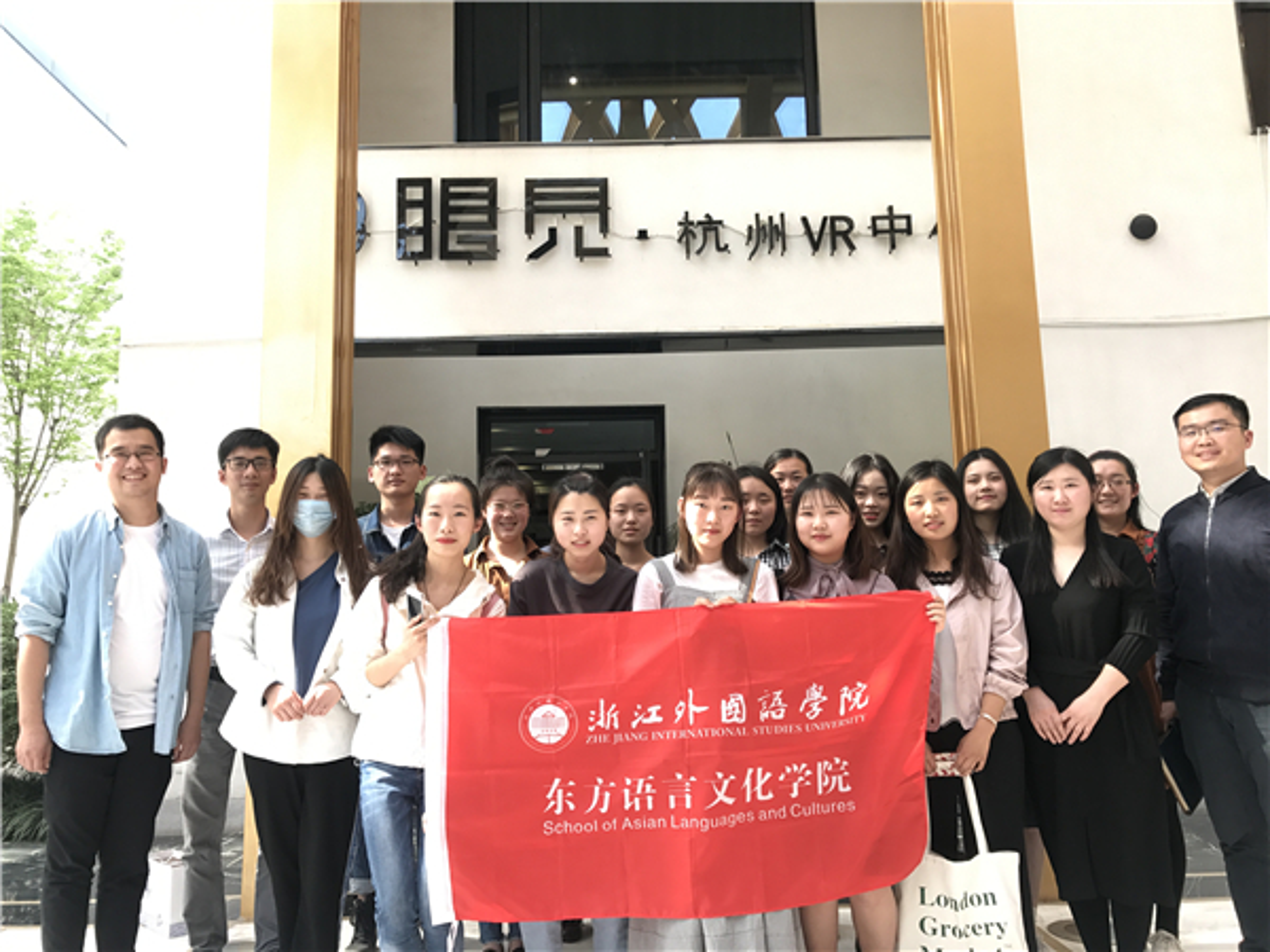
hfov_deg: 63.4
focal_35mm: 28
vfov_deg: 49.7
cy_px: 476
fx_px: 1027
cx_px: 635
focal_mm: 3.99
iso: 20
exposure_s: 1/127
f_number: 1.8
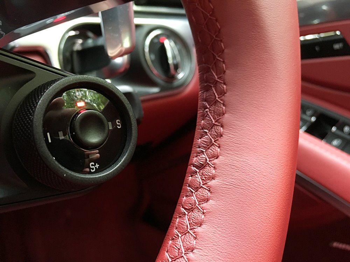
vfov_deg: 48.2
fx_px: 293
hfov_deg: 61.7
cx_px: 175
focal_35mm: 29
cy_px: 131
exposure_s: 1/33
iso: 200
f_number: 2.2
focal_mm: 4.15
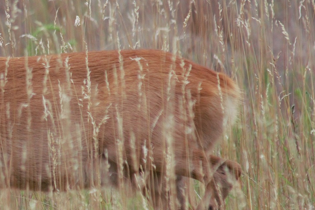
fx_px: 16361
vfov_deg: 0.7
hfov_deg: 1.1
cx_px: -49
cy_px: 88
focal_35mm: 1870
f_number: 7.1
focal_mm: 500
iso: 1250
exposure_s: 1/400
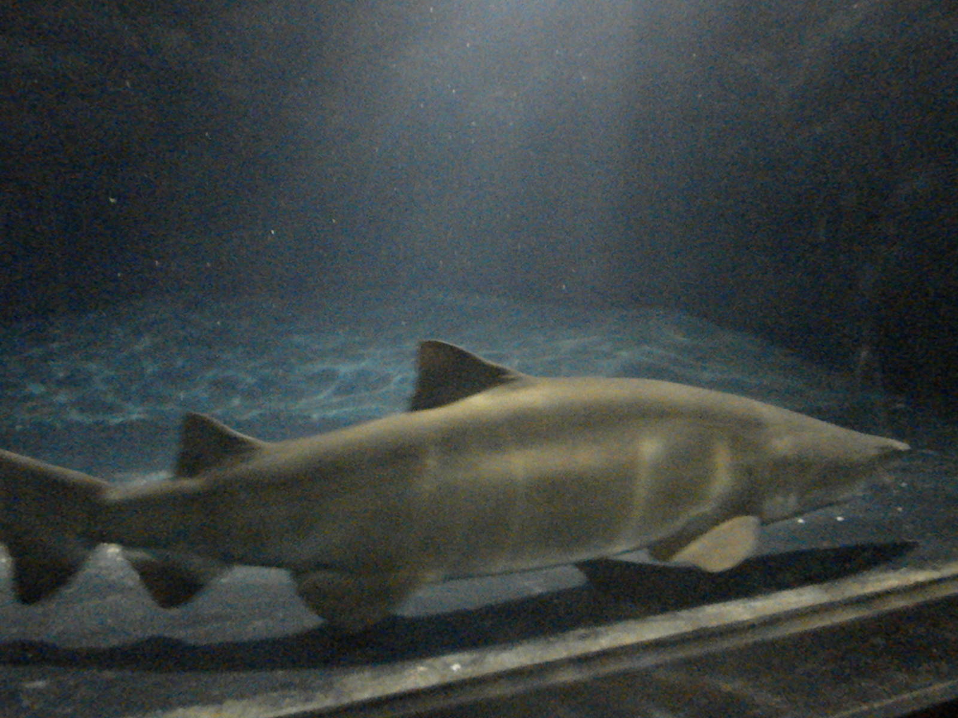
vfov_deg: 38.7
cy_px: 359
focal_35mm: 37
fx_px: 1024
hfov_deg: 50.1
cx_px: 479
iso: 3200
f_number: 3.5
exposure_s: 1/15
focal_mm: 6.6
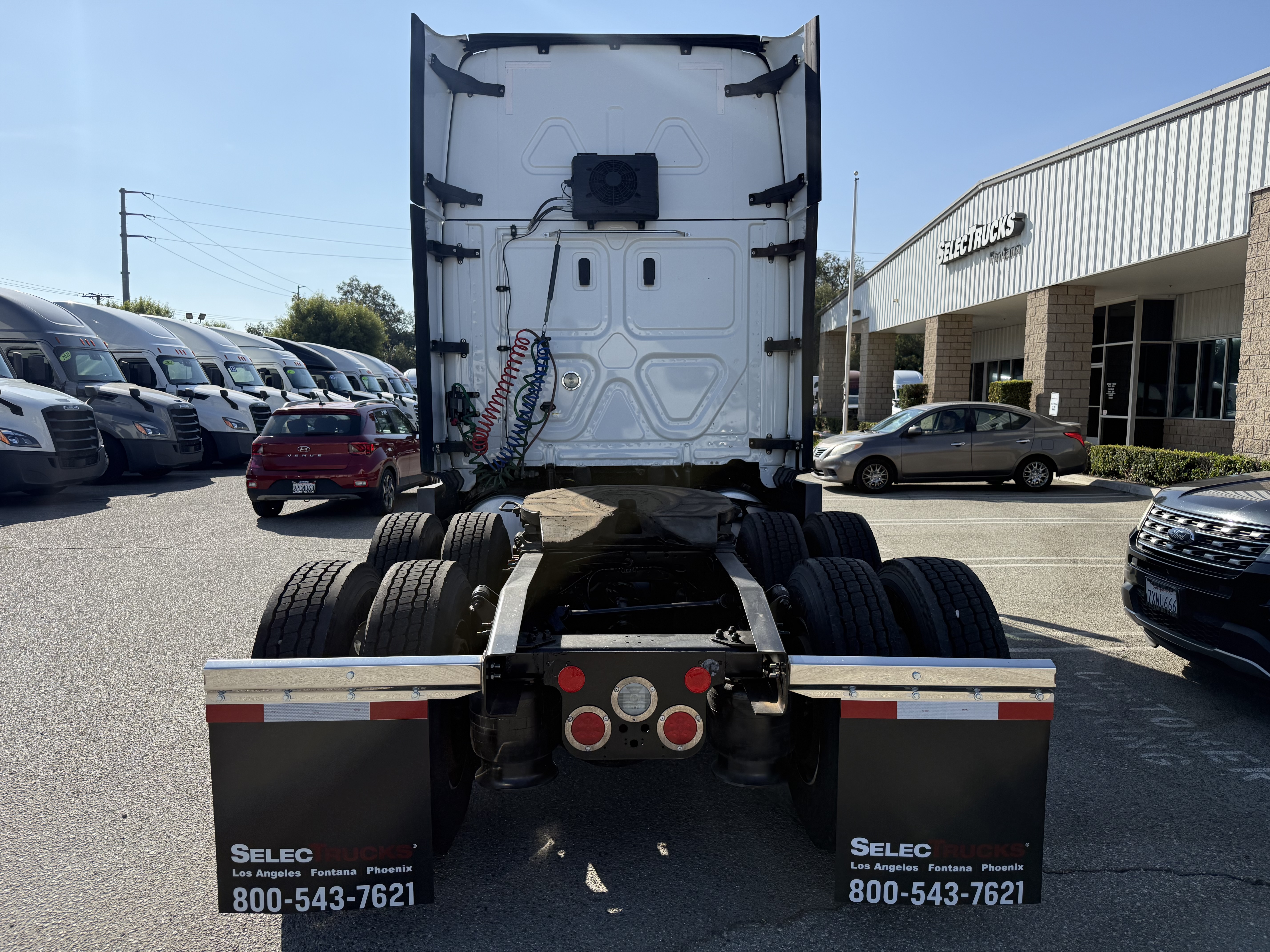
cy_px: 476
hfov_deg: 71.6
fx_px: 881
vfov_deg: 56.8
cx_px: 635
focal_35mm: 24
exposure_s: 1/5714
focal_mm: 6.76
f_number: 1.78
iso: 100
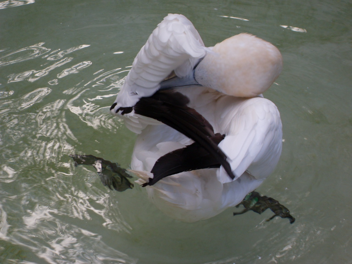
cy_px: 132
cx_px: 176
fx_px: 1129
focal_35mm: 111
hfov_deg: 17.7
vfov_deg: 13.3
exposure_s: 1/125
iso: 100
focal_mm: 18.1
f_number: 5.2
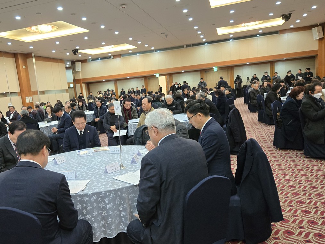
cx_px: 134
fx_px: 272
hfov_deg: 61.2
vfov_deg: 48.1
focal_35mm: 29
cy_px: 136
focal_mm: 5.4
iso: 1000
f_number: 1.8
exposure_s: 1/120
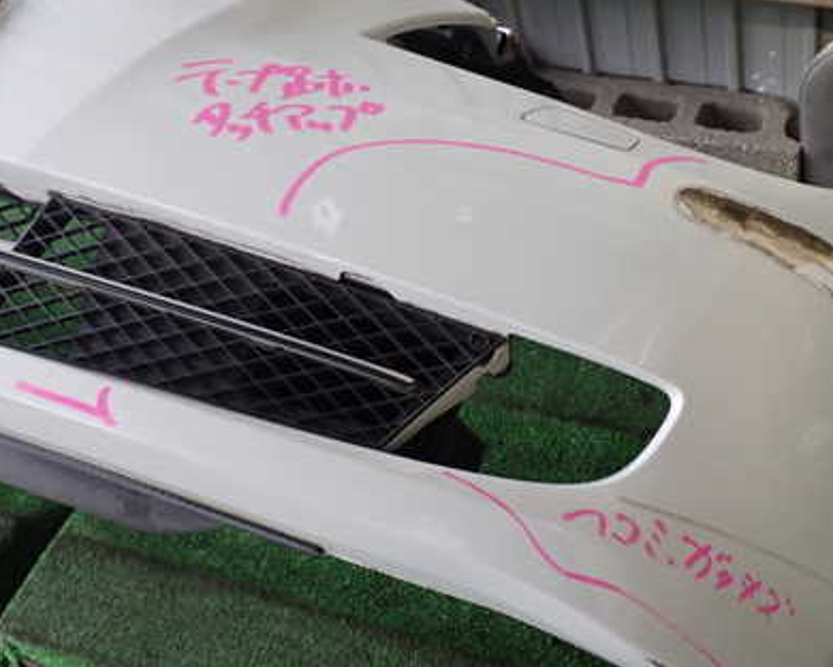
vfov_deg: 31.5
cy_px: 327
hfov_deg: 38.6
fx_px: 1183
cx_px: 498
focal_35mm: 48
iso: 500
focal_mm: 5.79
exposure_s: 1/30
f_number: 2.4
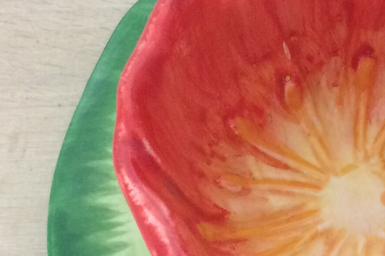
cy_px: 218
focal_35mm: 112
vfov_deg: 12.2
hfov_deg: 17.8
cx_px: 384
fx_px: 1198
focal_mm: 4.15
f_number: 2.2
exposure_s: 1/33
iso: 80
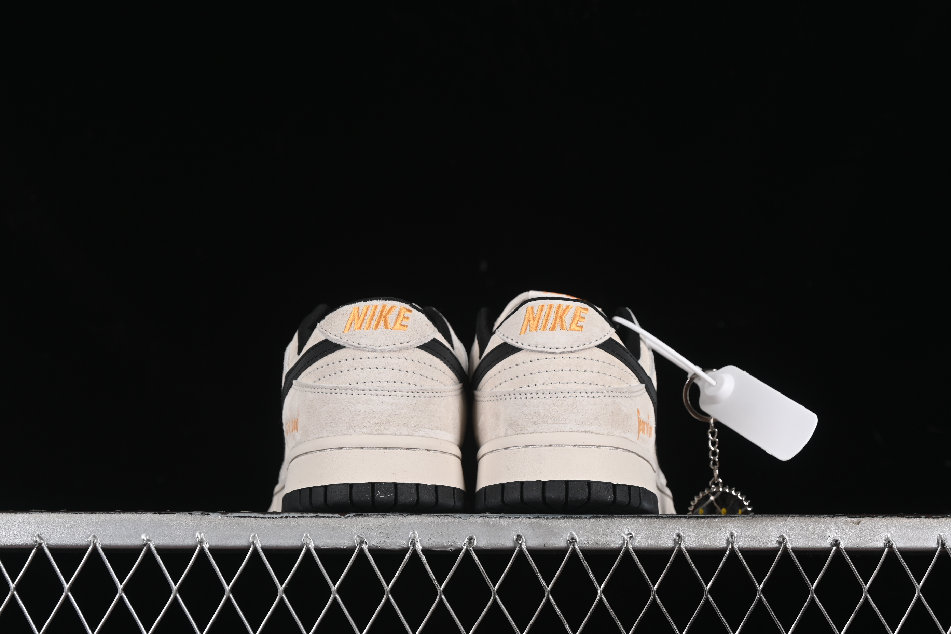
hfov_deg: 27.0
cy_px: 317
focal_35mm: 75
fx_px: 1981
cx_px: 476
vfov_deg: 18.2
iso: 160
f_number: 8
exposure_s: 1/80
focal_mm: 50
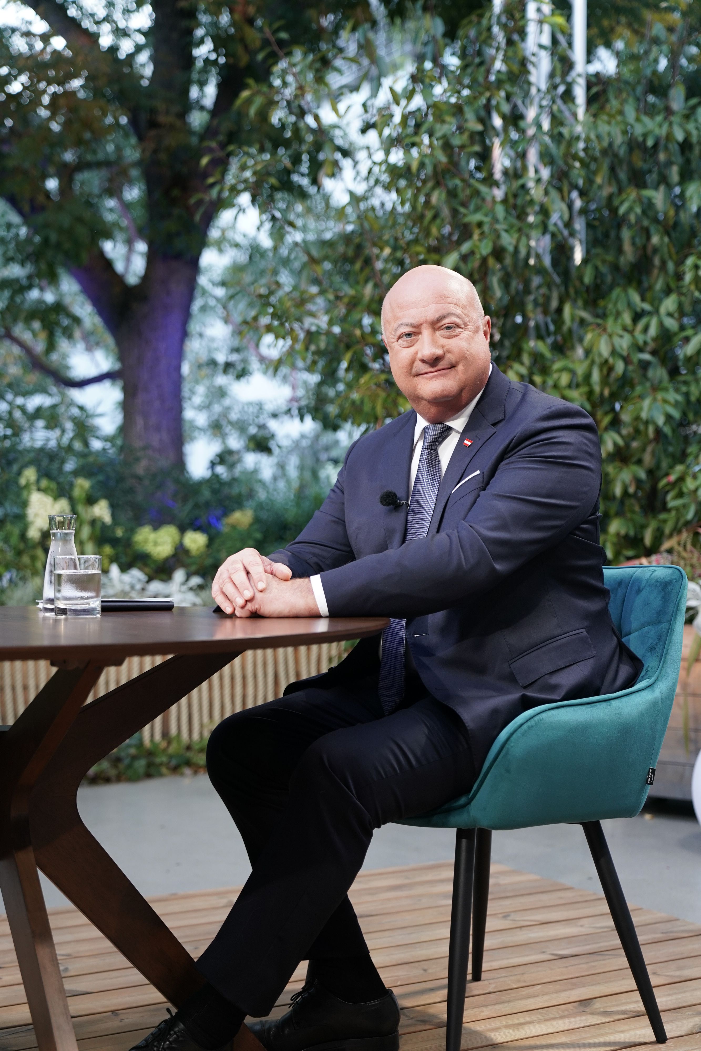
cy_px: 526
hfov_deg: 26.0
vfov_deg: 38.2
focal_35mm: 52
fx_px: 1519
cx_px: 350
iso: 800
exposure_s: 1/250
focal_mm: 52
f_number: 2.8
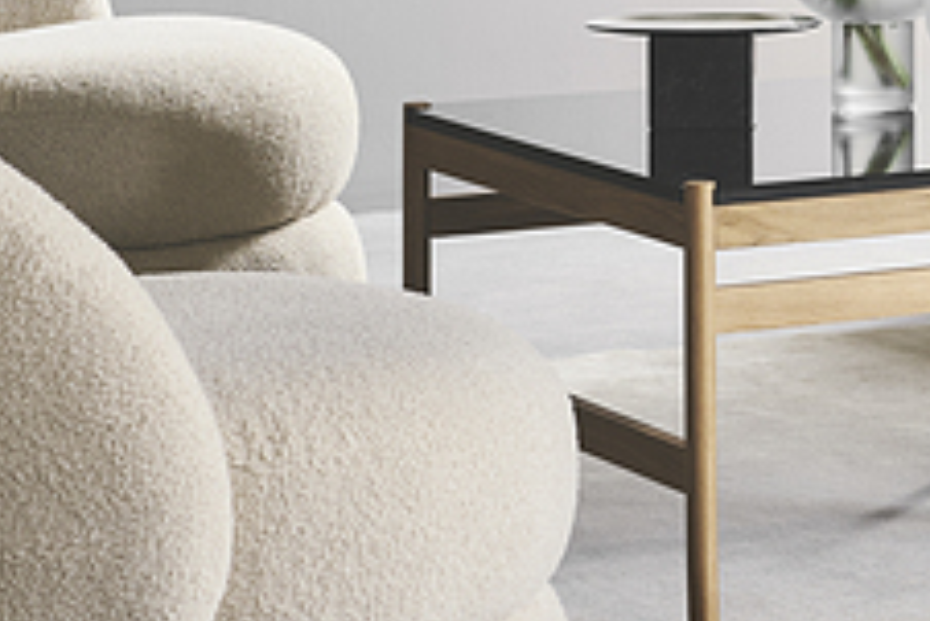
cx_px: 1595
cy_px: -103
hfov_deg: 10.2
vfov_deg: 7.1
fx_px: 4963
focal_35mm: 192
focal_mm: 50
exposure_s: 1/1.59
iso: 100
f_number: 8
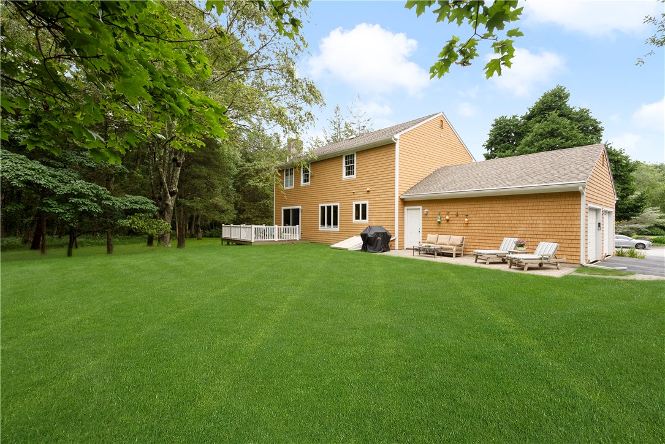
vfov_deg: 73.8
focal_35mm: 16
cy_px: 222
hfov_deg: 96.7
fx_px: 296
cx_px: 332
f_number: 7.1
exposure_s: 1/400
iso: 640
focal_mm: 16
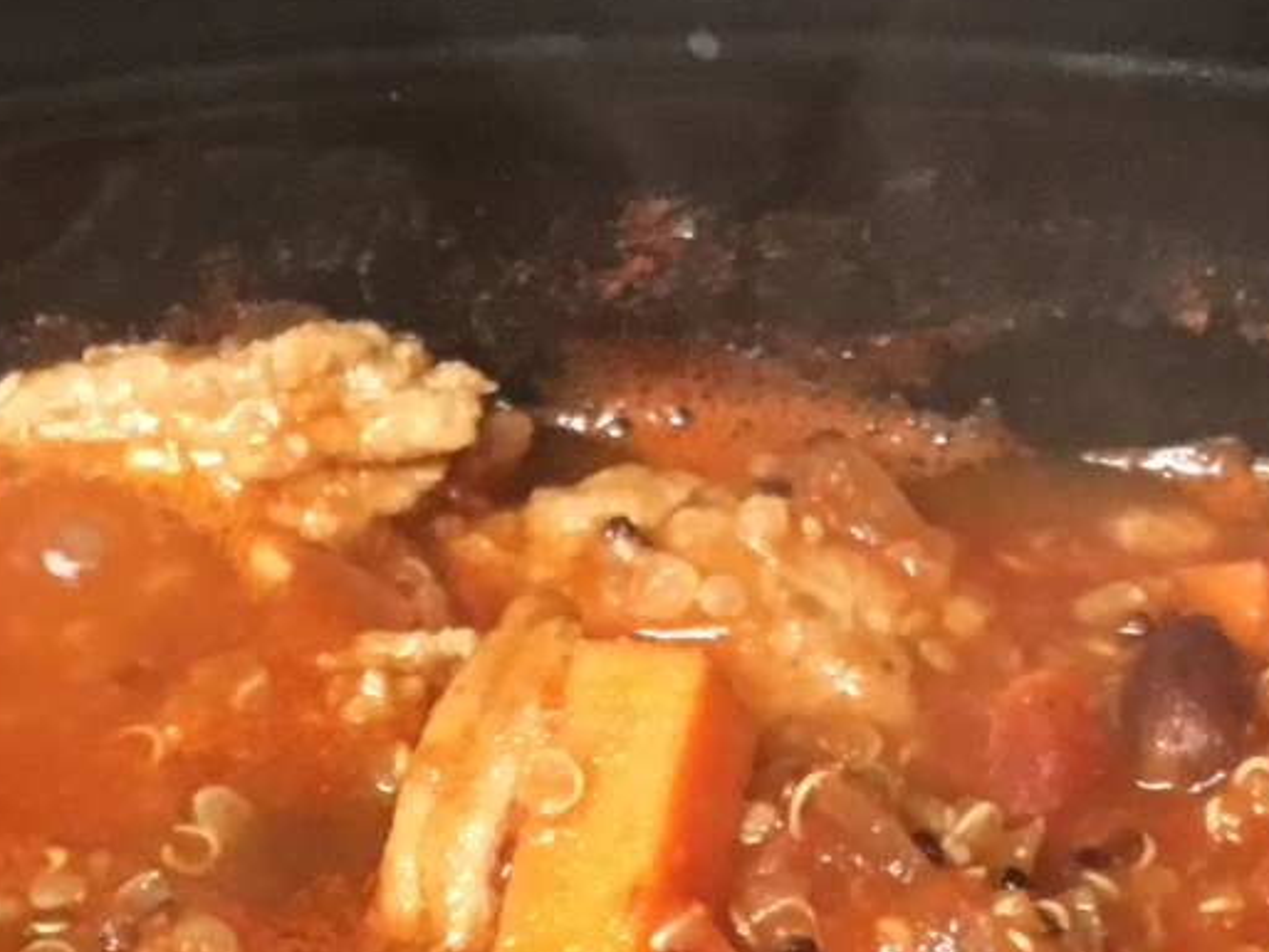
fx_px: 4180
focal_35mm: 114
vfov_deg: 12.1
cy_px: 1654
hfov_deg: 17.3
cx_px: 594
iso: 200
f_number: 2.2
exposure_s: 1/15
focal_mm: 4.15
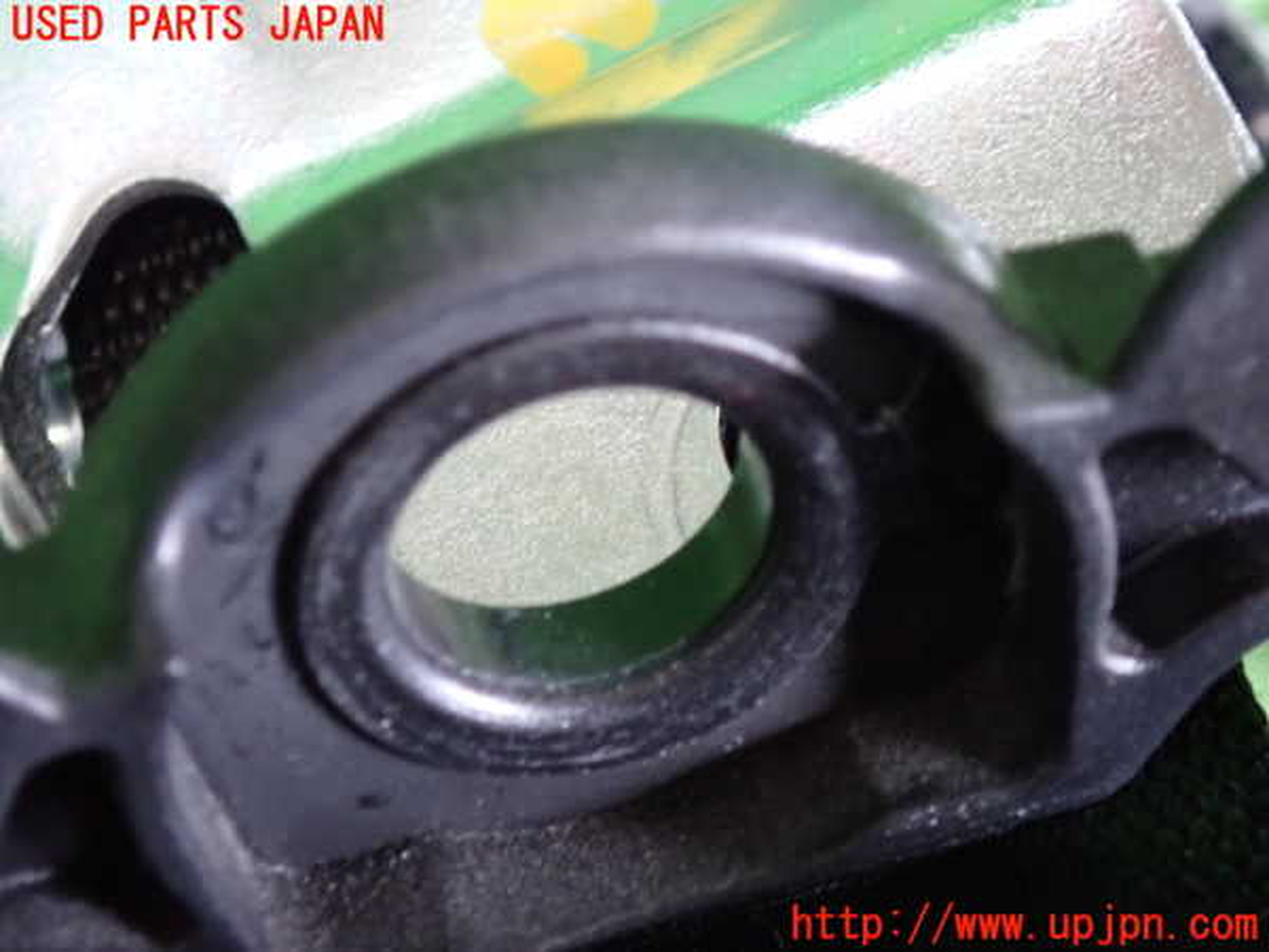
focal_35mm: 100
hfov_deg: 19.6
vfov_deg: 14.8
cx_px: 634
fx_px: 3666
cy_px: 476
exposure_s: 1/25
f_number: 4.9
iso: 1250
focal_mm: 18
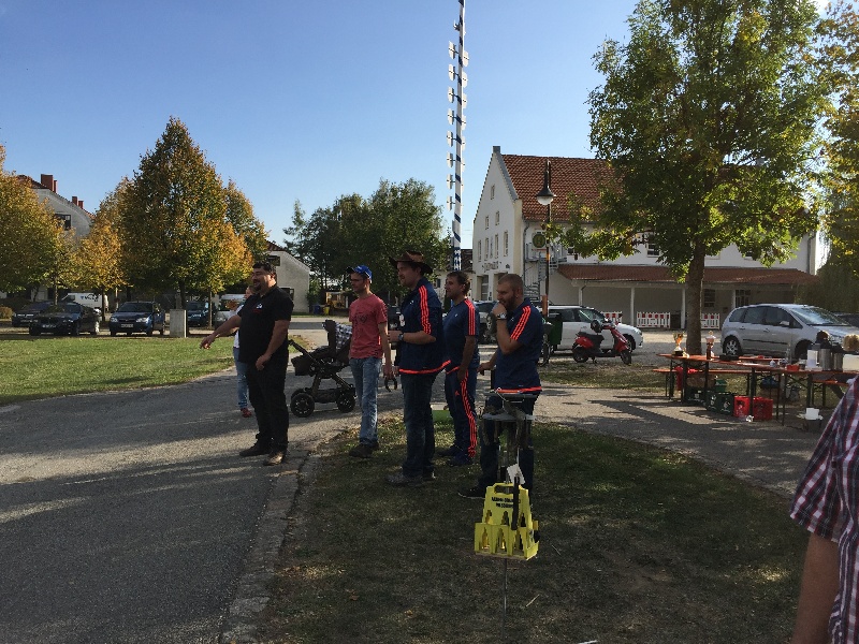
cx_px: 430
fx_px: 720
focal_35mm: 29
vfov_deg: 48.2
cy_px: 322
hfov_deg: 61.7
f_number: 2.2
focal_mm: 4.15
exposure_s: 1/1721
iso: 32
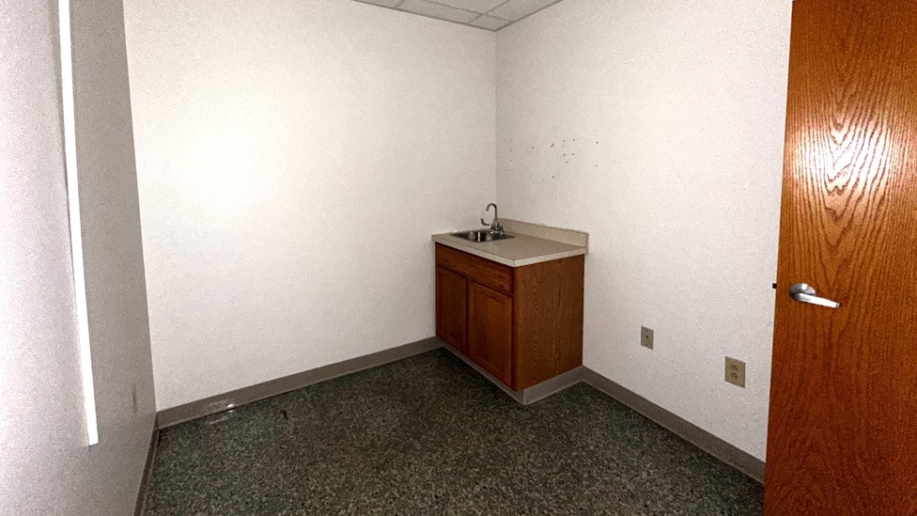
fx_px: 389
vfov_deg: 66.2
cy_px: 197
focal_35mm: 16
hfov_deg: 99.3
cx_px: 437
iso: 250
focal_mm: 2.22
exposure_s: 1/43
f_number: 2.2
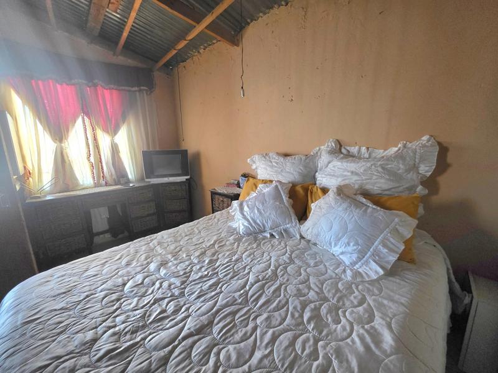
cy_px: 186
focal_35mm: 13
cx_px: 249
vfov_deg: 89.9
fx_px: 187
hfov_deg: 106.2
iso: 800
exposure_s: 1/50.3
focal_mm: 2.2
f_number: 1.9
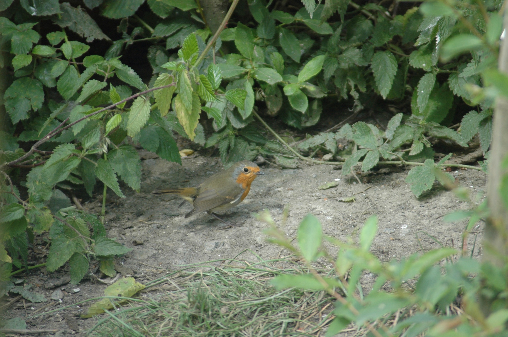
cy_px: 168
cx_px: 254
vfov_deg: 3.0
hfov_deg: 4.6
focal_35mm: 450
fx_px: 6343
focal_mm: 300
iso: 400
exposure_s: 1/200
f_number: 5.6
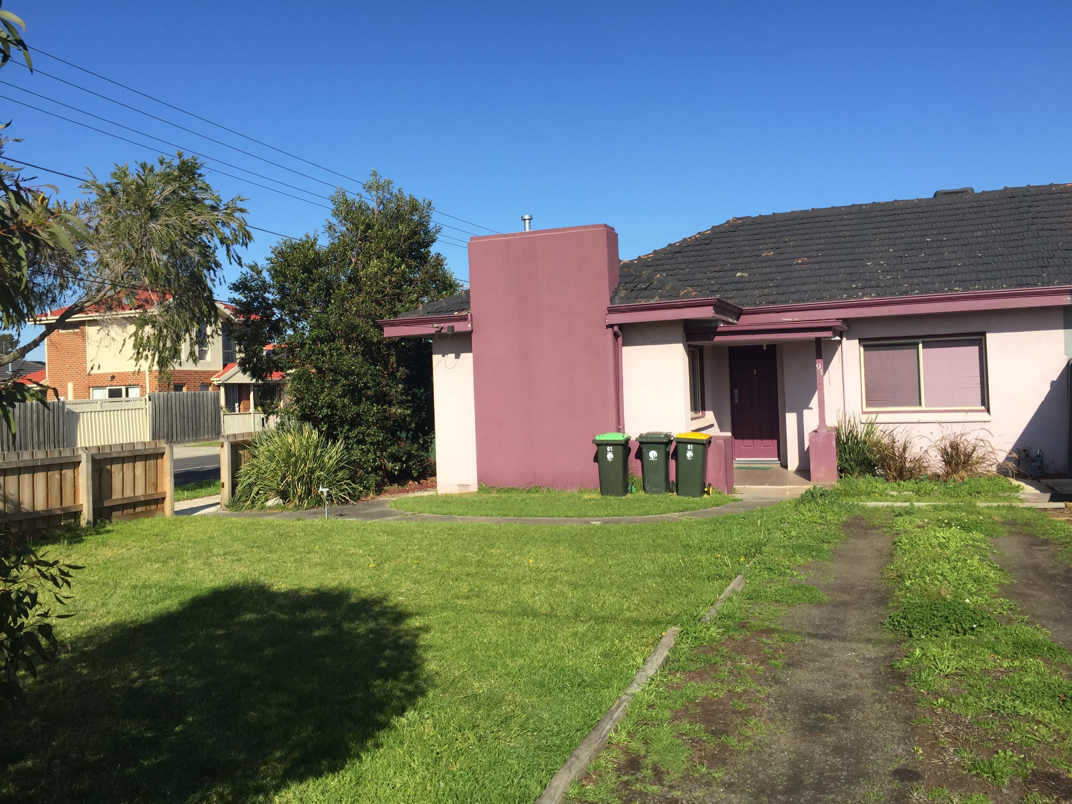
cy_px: 402
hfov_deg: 61.7
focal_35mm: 29
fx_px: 898
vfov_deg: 48.2
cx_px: 536
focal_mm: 4.15
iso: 32
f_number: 2.2
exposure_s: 1/1883
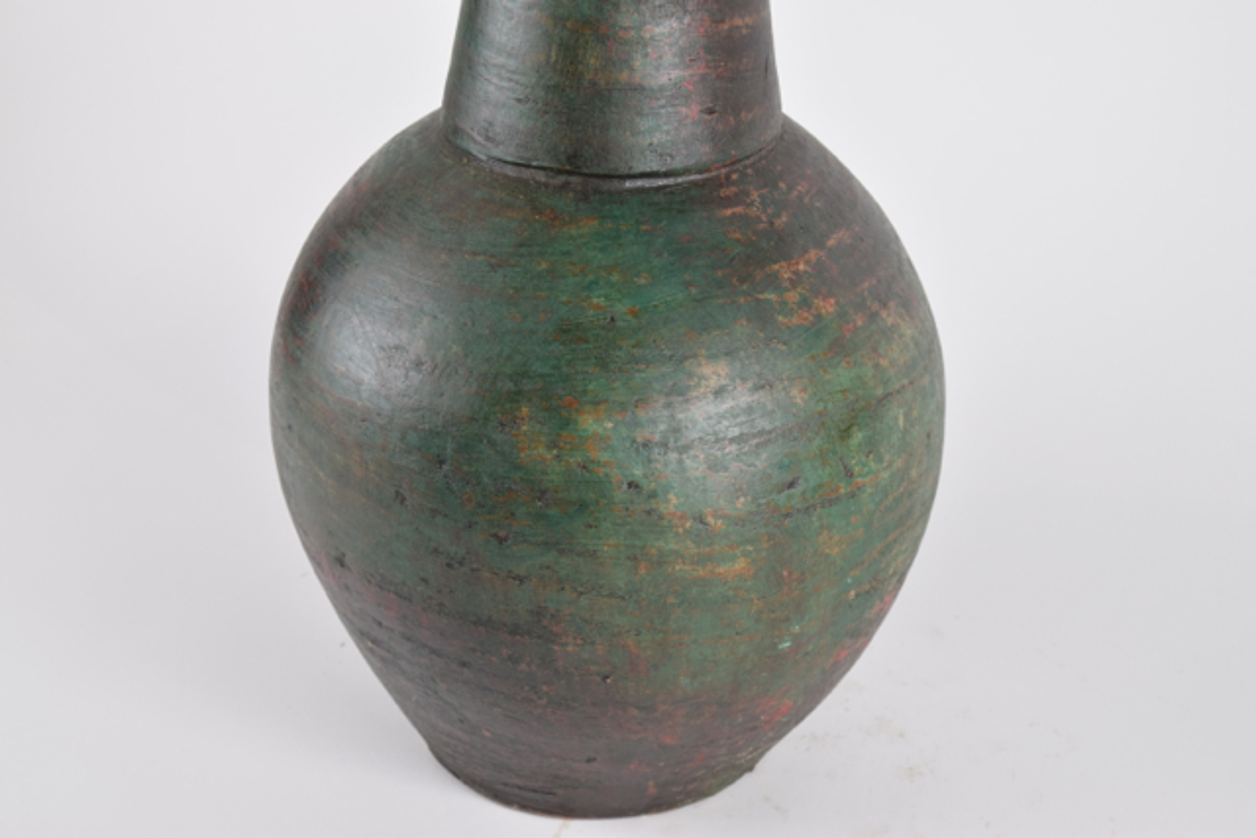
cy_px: 419
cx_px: 628
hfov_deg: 24.6
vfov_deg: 16.6
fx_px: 2879
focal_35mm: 82
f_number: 7.1
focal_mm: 55
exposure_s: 1/125
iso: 400
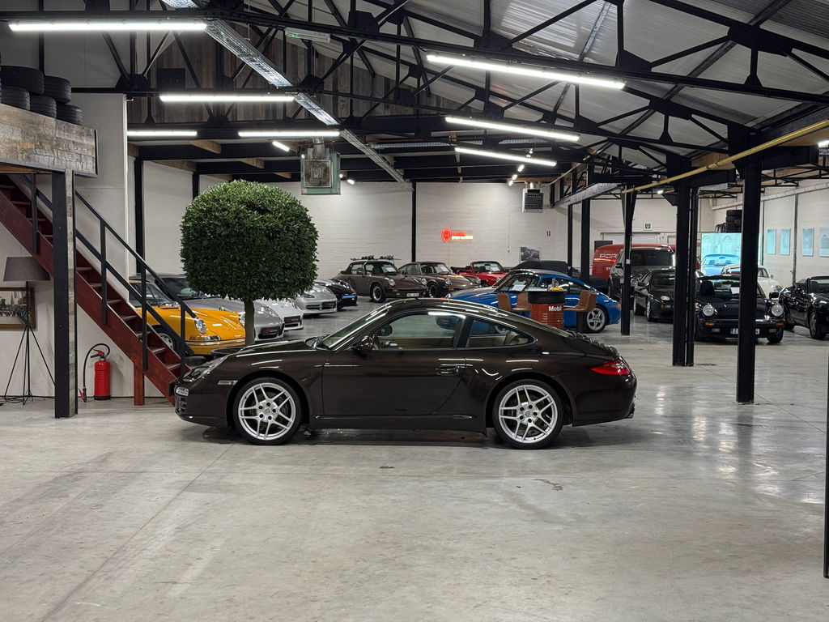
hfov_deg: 39.7
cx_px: 414
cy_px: 311
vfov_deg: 30.3
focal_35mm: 48
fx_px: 1150
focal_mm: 6.76
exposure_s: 1/50
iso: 125
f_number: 1.78
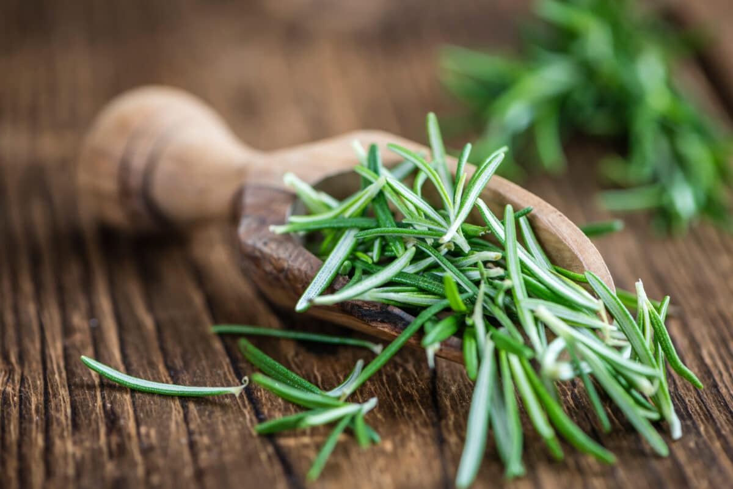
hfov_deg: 19.4
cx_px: 366
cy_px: 244
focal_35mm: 105
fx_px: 2139
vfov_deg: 13.1
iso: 200
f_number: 5.6
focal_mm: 105
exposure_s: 1/100
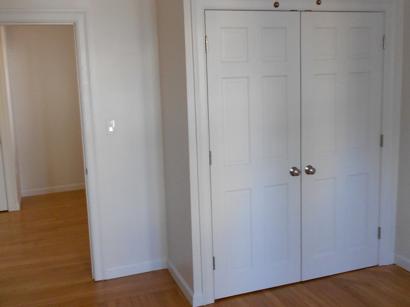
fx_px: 438
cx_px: 204
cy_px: 139
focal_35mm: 37
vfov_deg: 38.6
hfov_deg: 50.1
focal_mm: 4.6
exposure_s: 1/30
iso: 250
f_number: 3.2
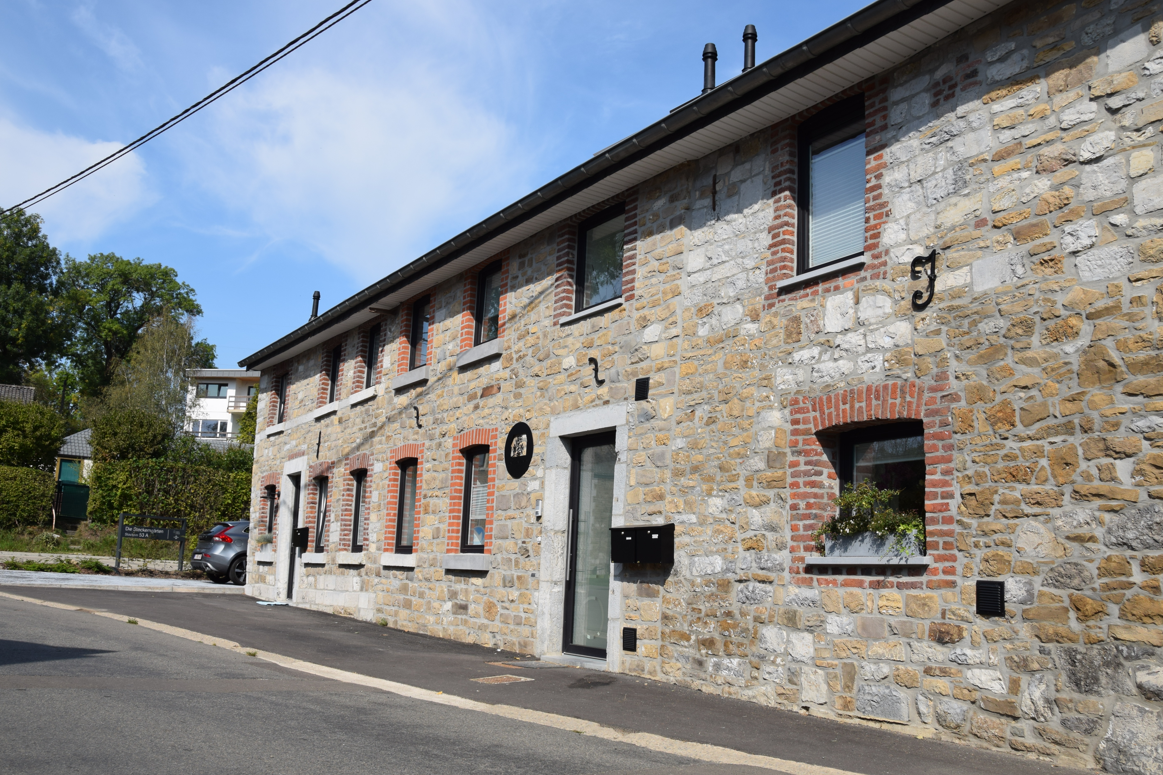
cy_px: 405
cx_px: 549
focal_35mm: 32
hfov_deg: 58.7
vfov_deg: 41.1
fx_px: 1034
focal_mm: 20
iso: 200
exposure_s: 1/400
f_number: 10
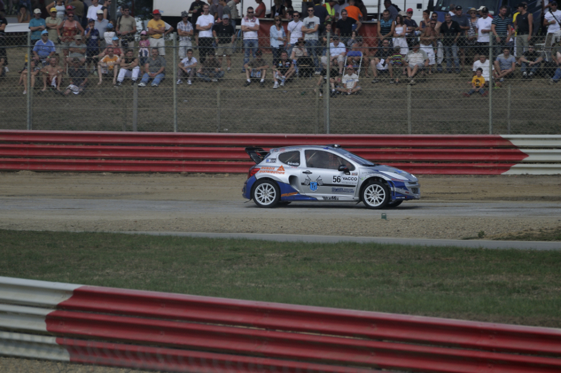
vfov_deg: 3.0
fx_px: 7003
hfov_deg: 4.6
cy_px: 186
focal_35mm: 450
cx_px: 280
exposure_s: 1/1000
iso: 200
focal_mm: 300
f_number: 5.6
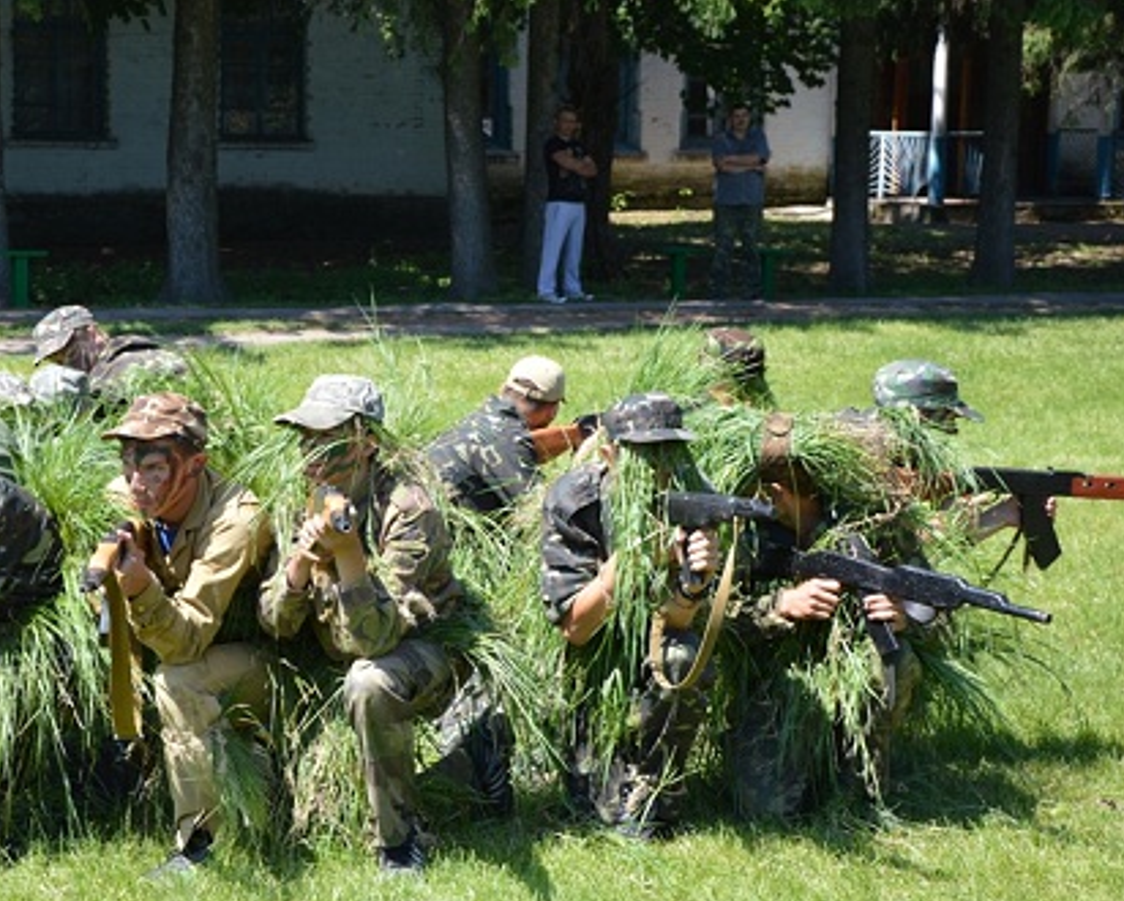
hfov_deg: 22.1
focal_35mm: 86
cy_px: 498
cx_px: 390
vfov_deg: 17.9
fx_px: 2862
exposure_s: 1/160
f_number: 6.3
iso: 100
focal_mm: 42
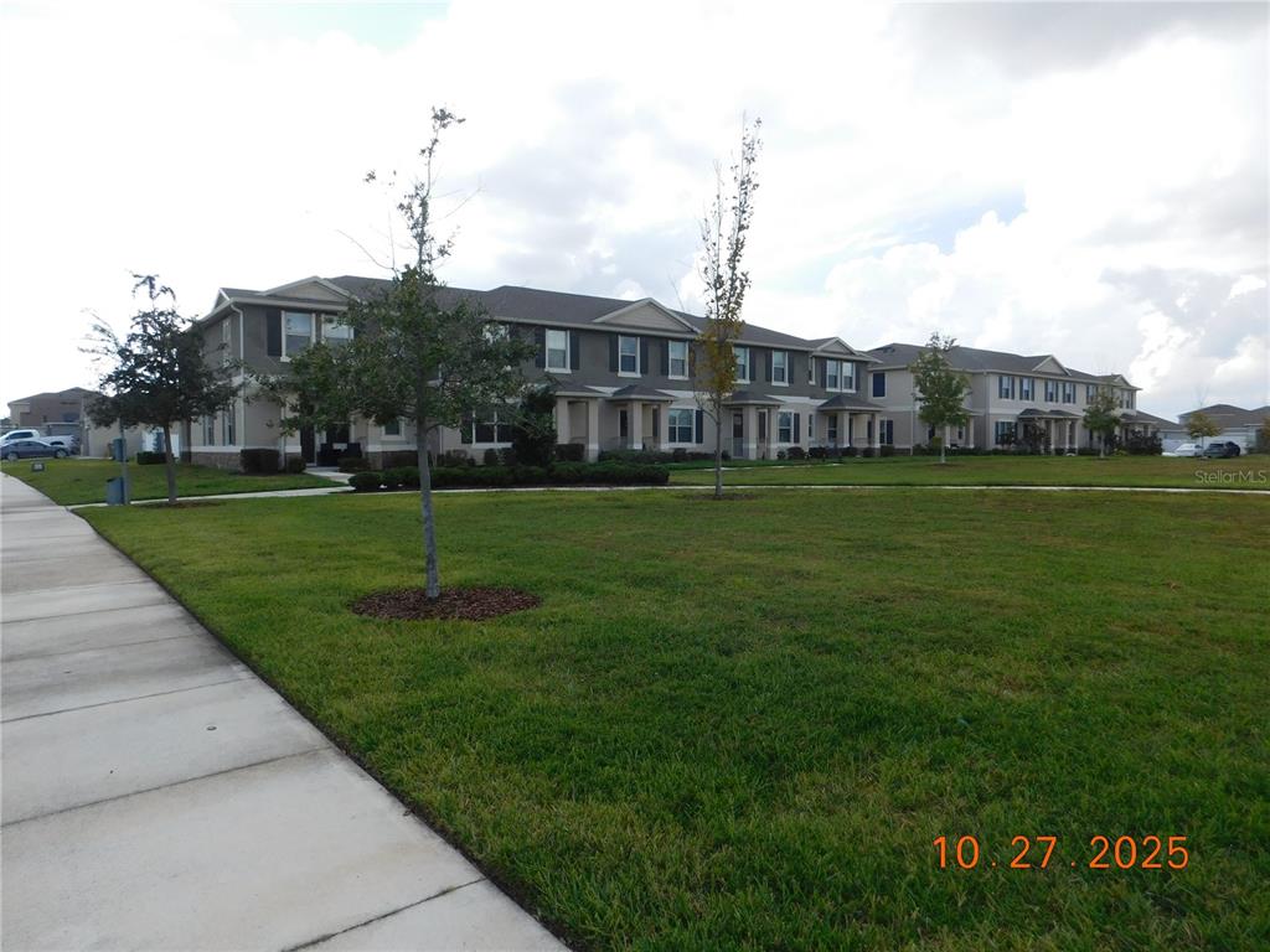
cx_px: 635
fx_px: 844
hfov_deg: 73.9
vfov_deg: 58.9
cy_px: 476
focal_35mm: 23
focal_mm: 4
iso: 125
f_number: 3
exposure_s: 1/1000
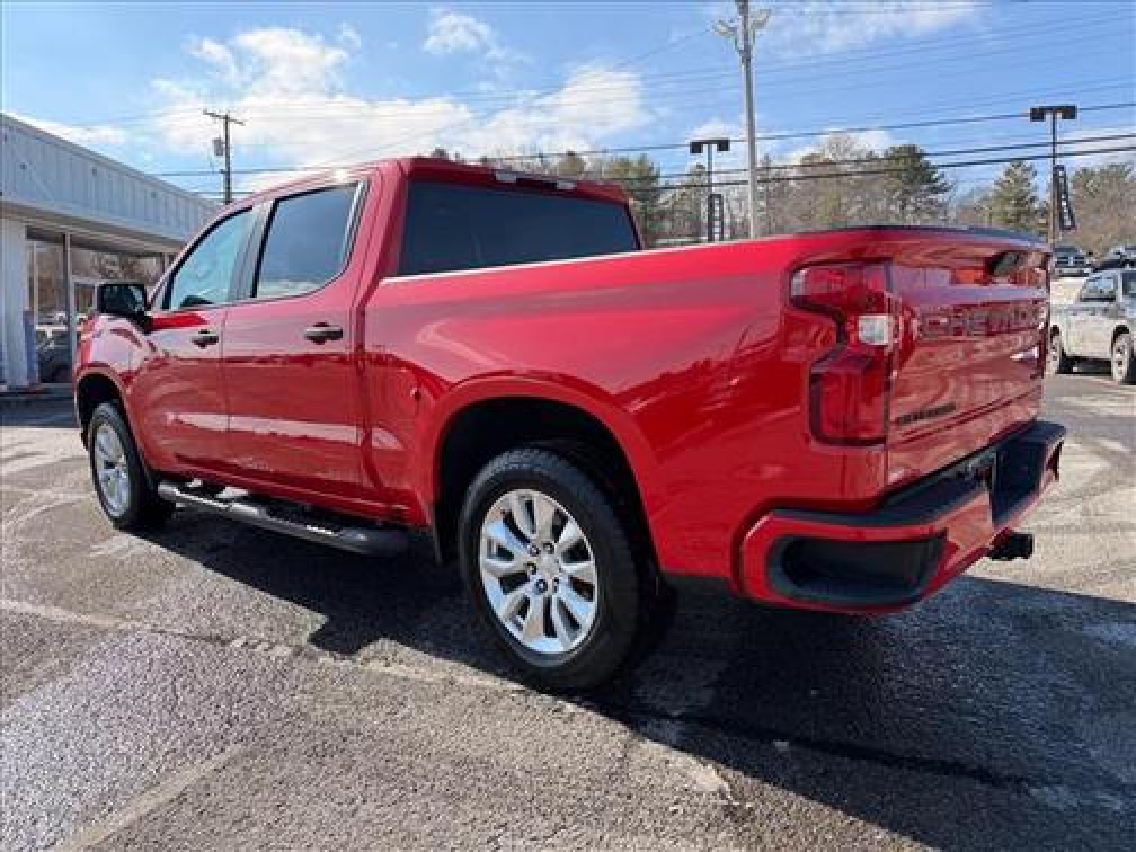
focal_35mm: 24
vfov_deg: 56.8
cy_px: 426
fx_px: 788
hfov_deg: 71.6
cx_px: 568
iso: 100
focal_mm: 6.76
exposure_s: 1/3953
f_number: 1.78
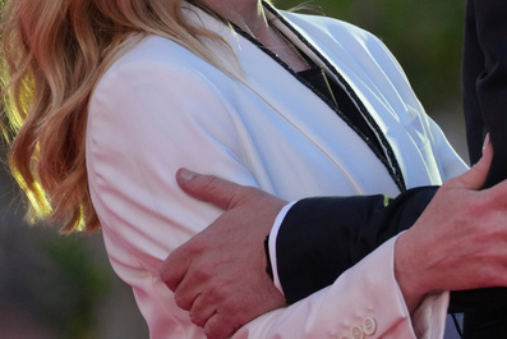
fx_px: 14524
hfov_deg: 2.0
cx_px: 485
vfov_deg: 1.3
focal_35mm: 1031
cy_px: 27
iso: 2500
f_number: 5.6
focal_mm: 400
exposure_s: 1/800
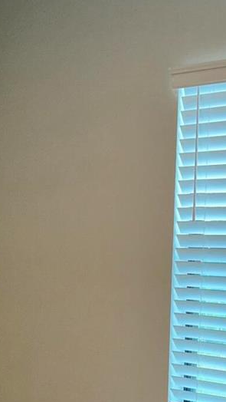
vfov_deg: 24.9
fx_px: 884
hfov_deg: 14.5
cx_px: 39
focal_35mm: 83
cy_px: 350
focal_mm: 5.7
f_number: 1.5
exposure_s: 1/120
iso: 80
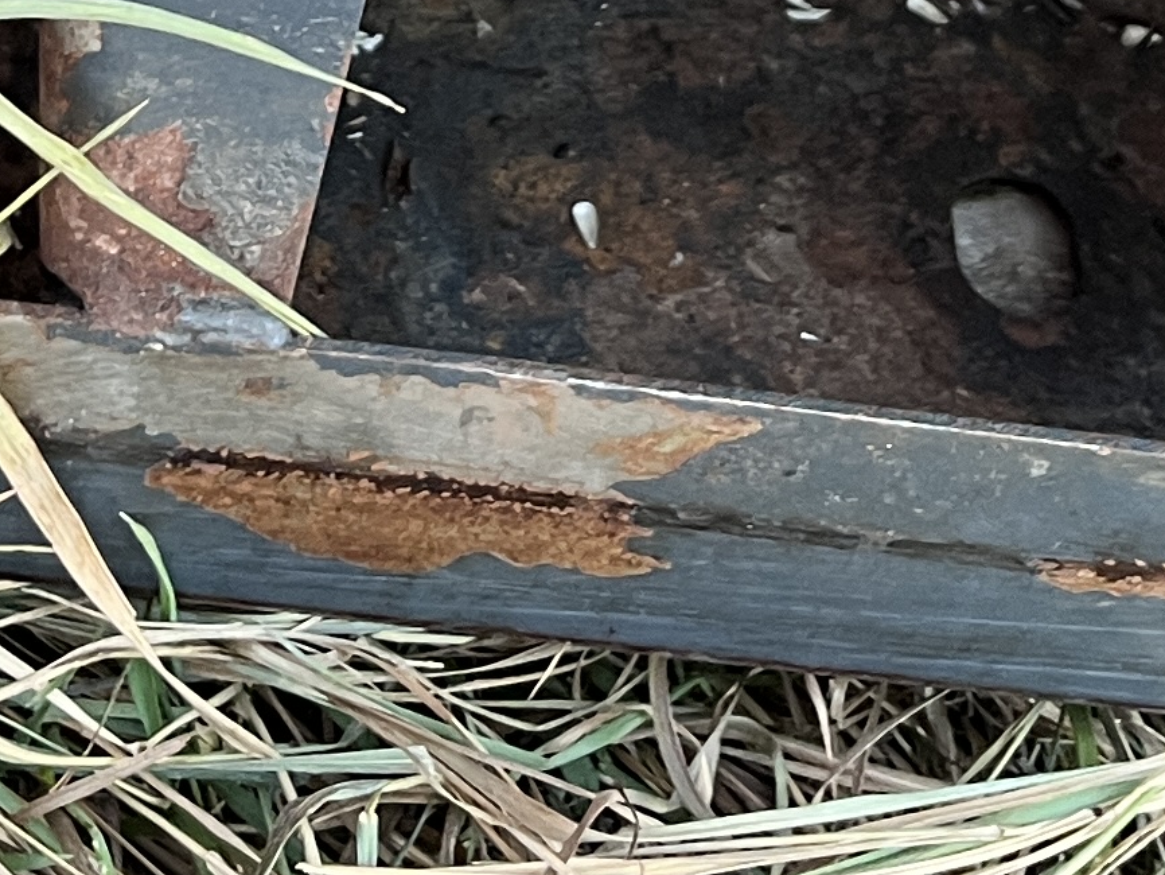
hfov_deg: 16.2
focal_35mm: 121
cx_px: 301
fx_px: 4073
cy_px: -650
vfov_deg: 11.5
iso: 160
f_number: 1.6
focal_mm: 5.1
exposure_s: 1/60
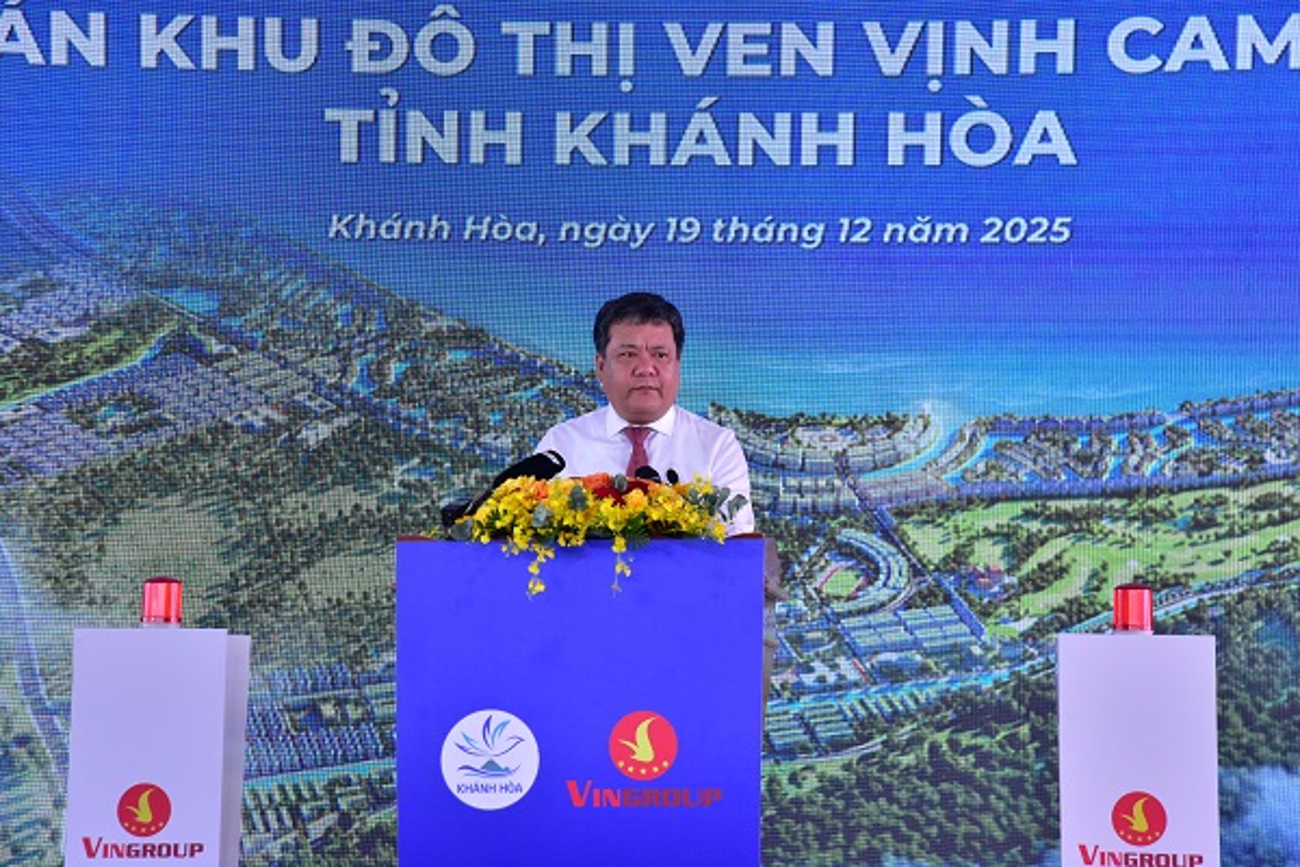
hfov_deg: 17.1
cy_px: 434
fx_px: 4333
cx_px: 650
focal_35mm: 120
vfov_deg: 11.4
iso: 3200
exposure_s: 1/800
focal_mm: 120
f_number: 10
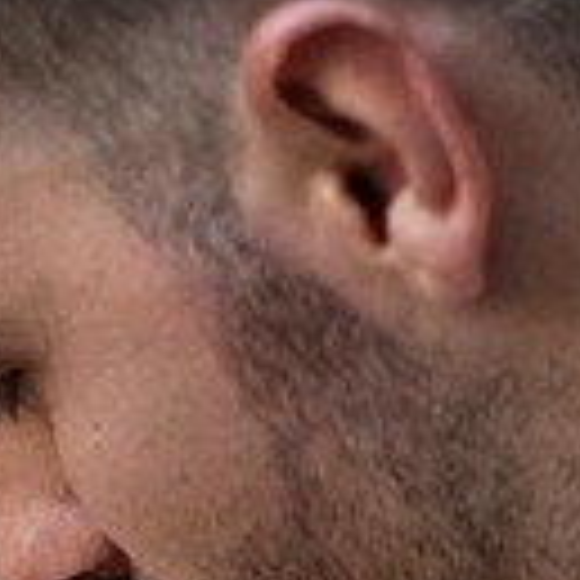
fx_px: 5782
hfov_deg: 5.7
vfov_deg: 5.7
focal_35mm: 305
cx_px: -36
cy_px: 944
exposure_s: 1/250
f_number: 2.2
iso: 1600
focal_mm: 50
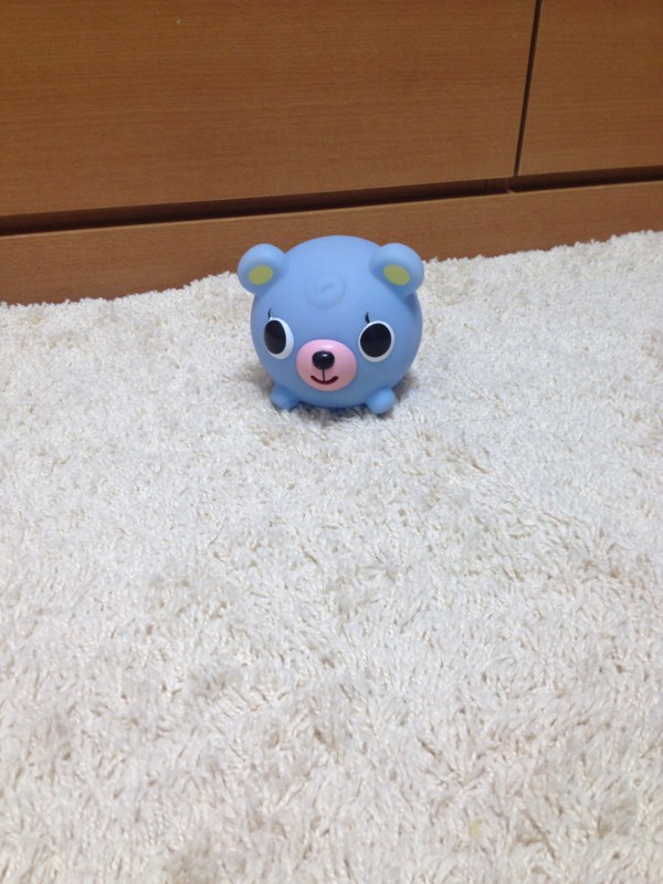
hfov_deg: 40.7
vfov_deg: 52.6
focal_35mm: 35
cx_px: 332
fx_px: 894
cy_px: 442
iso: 80
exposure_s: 1/20
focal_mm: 4.28
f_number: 2.4
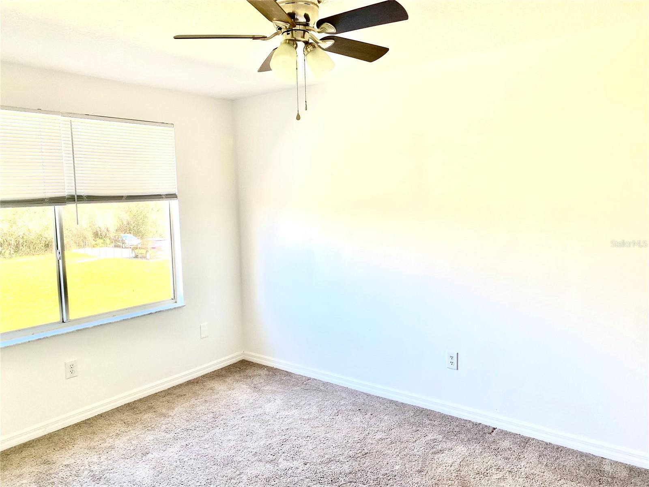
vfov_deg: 53.1
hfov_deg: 67.3
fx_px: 487
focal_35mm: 26
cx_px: 324
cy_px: 244
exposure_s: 1/121
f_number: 1.8
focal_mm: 4.25
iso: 40
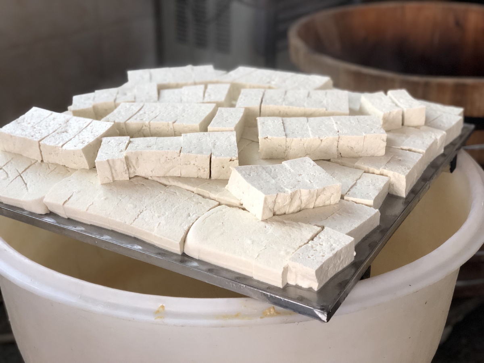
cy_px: 182
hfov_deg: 36.8
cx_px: 242
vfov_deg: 28.0
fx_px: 727
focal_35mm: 52
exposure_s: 1/50
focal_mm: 6
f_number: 2.4
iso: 100
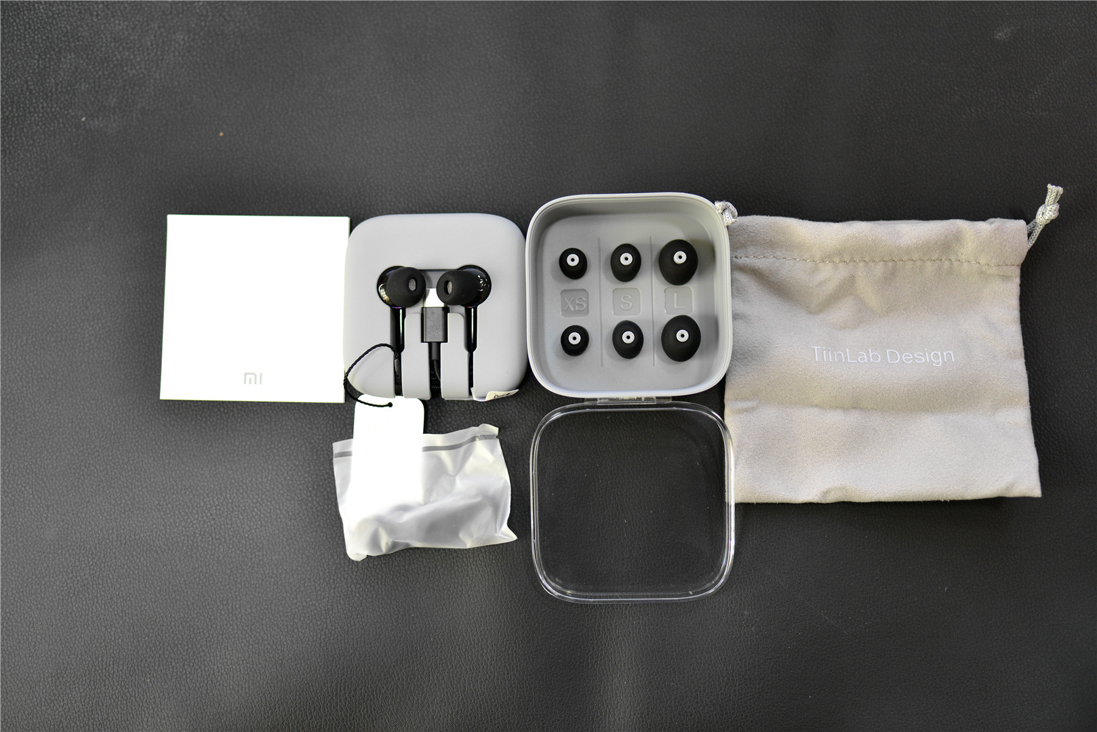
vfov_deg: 37.9
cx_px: 548
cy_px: 366
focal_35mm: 35
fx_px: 1067
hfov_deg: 54.4
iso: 640
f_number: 2.2
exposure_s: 1/30
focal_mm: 35
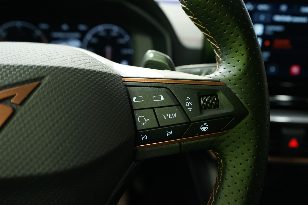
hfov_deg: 65.5
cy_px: 102
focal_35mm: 28
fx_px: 240
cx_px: 154
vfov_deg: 46.4
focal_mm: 28
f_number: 4.5
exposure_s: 1/15
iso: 1250
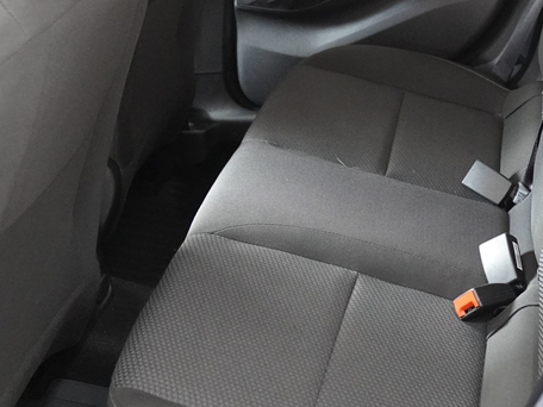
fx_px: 1068
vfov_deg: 21.4
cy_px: 95
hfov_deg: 28.5
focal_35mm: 68
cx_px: 330
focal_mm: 21
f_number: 2.8
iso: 4000
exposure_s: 1/160
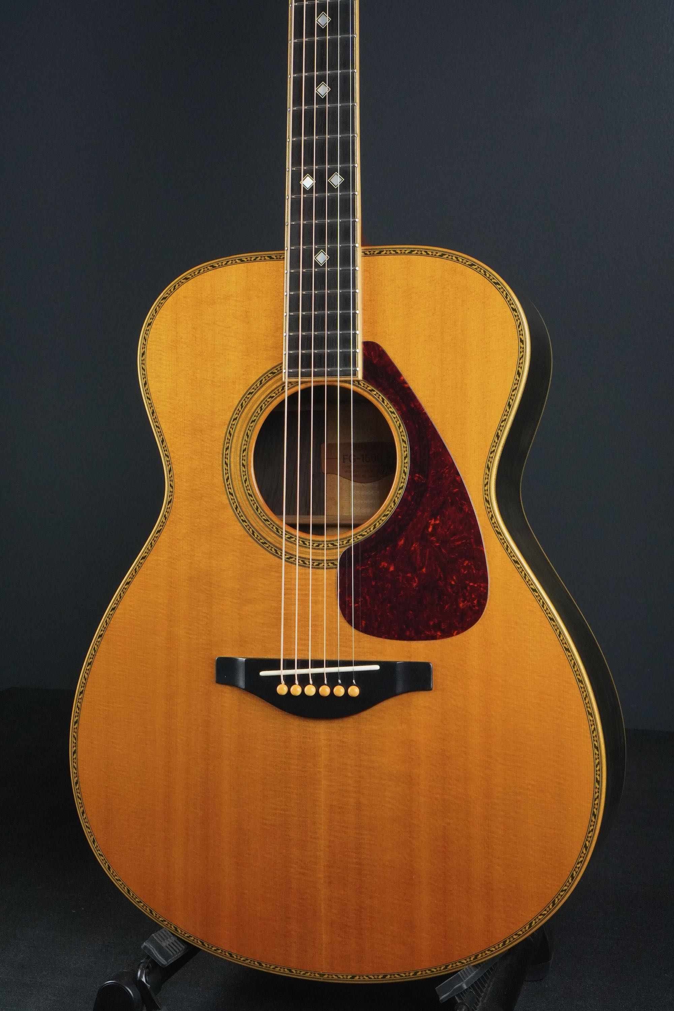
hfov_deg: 25.8
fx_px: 1474
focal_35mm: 52
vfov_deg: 37.9
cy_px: 506
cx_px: 337
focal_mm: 35
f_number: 11
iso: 2500
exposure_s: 1/60
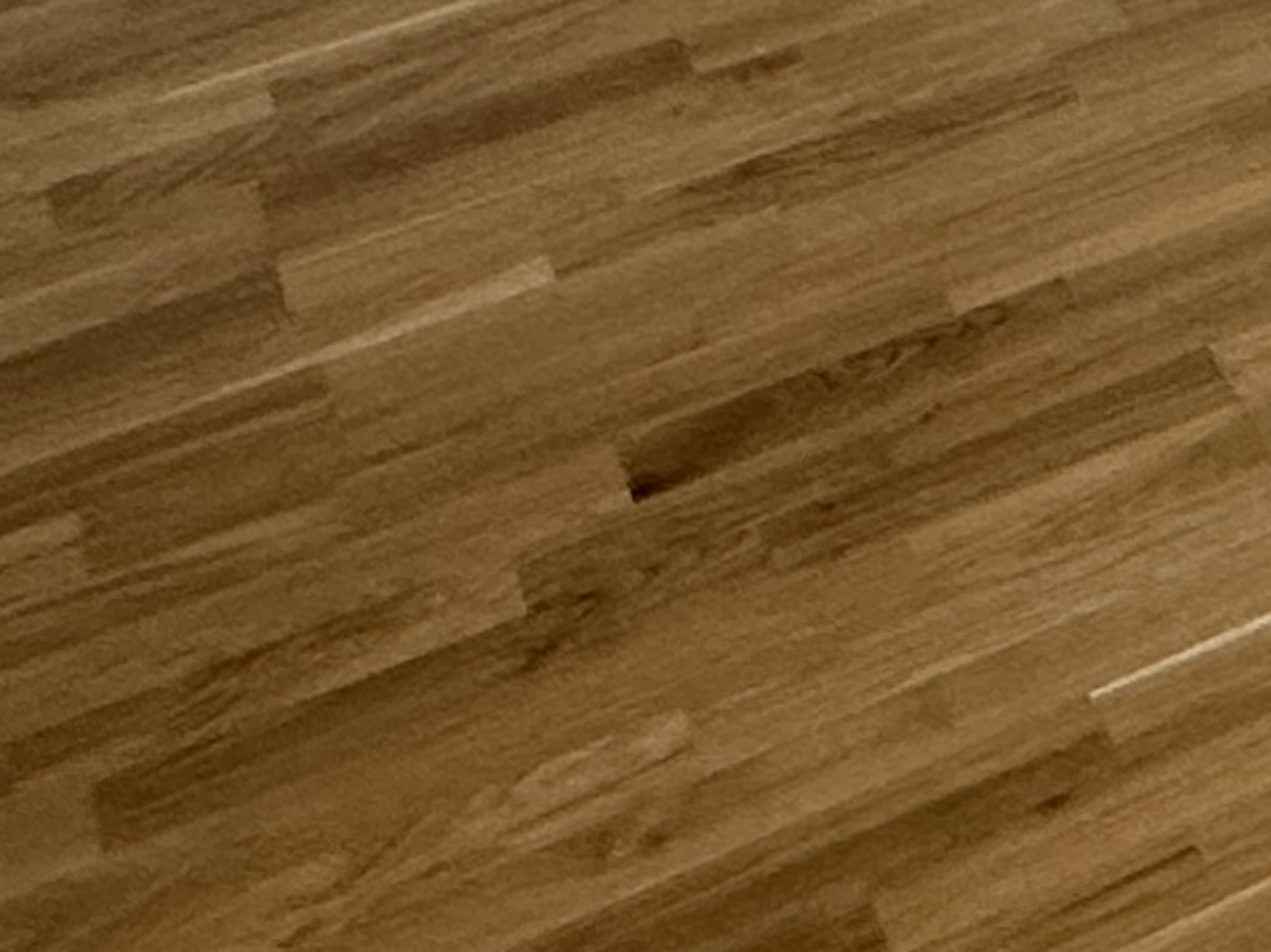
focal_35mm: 94
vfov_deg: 14.4
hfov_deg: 15.5
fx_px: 3449
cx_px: 2713
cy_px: -567
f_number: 2.2
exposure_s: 1/120
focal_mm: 2.22
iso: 160
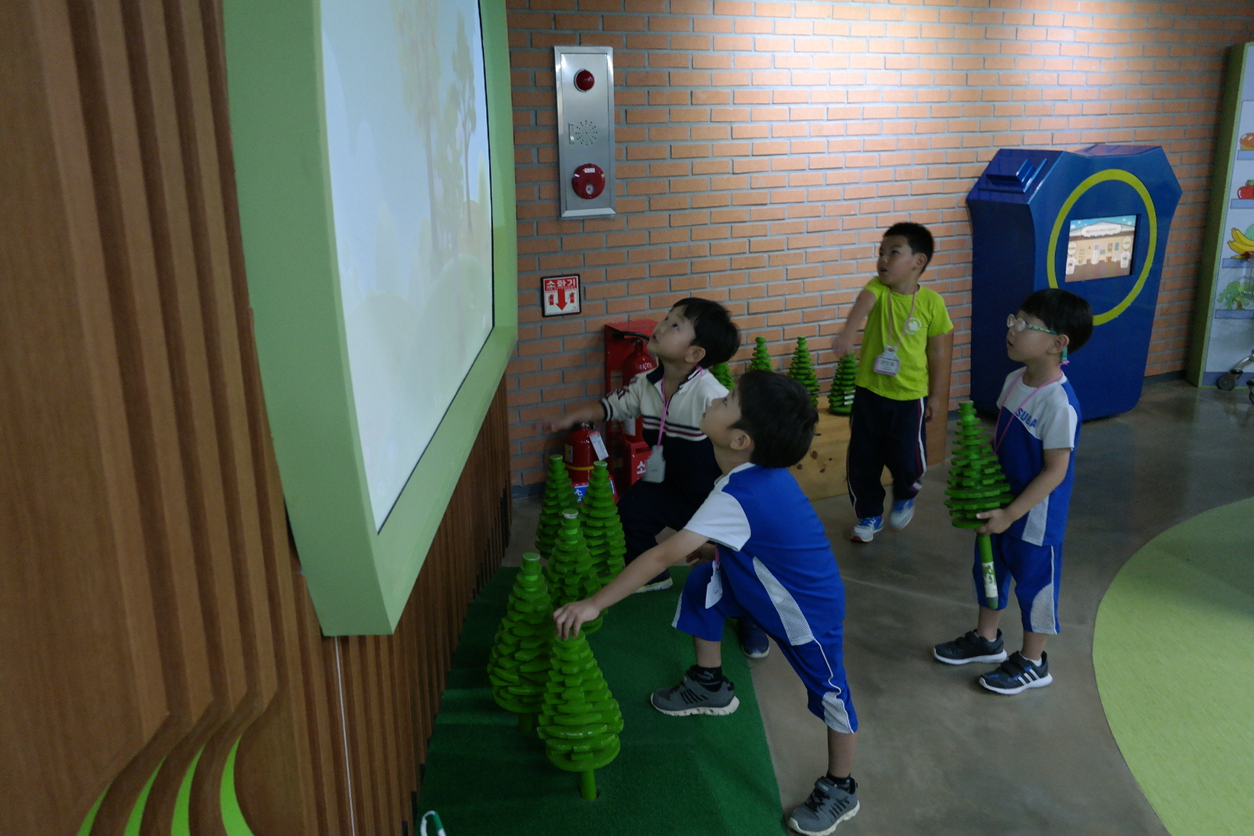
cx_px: 627
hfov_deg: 61.9
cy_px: 418
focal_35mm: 30
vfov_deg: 43.6
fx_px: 1045
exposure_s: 1/40
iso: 800
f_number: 3.5
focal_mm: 20
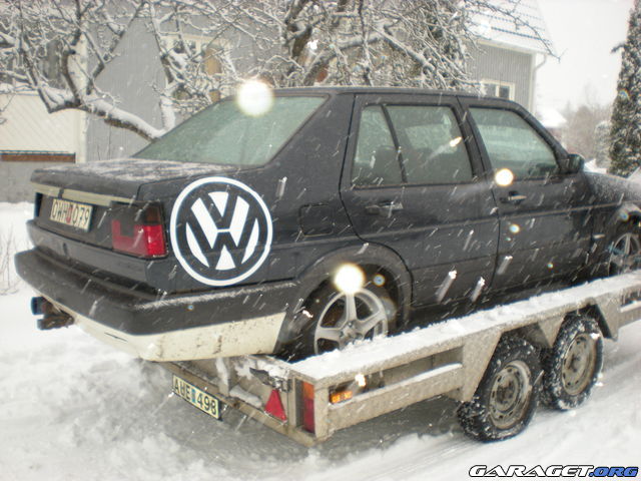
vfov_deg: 37.7
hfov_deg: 49.0
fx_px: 704
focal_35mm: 38
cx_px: 320
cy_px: 240
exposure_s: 1/87.3
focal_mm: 6.3
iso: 89
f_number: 3.1
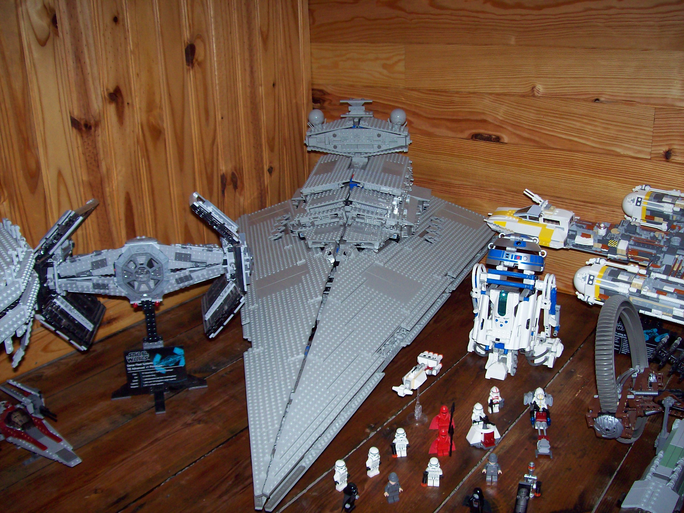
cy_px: 256
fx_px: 711
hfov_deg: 51.4
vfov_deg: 39.6
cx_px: 342
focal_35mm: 36
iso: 80
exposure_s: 1/64
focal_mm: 6
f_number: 2.7
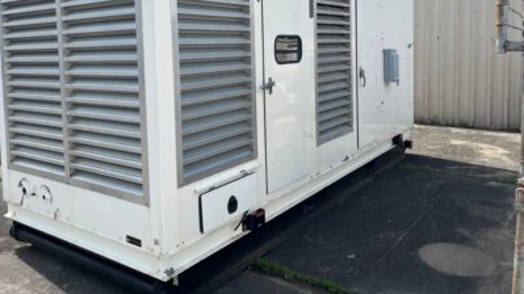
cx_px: 240
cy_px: 74
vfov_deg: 35.8
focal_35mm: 32
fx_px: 444
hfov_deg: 61.0
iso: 50
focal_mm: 5.1
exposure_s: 1/2309
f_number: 1.6
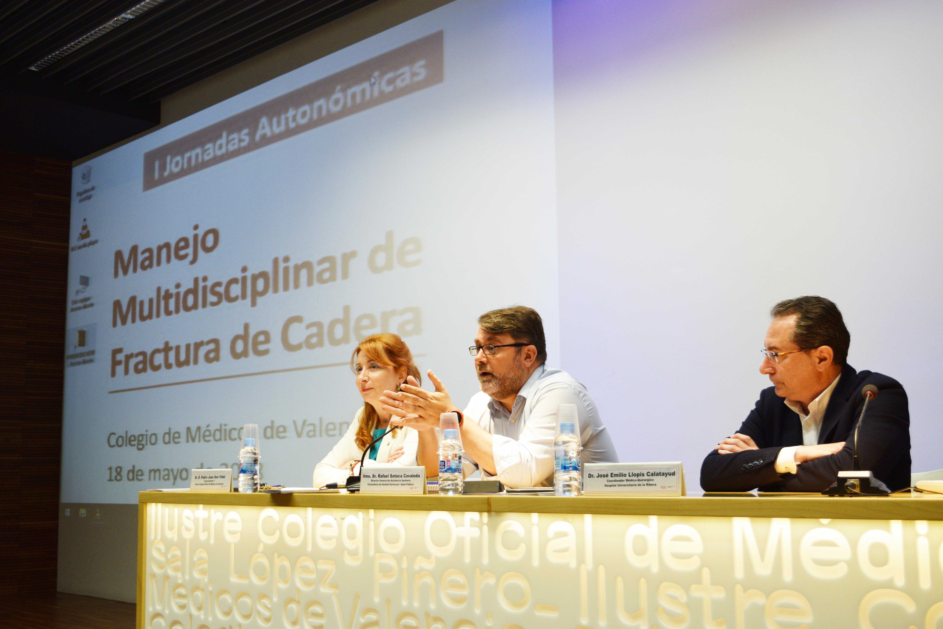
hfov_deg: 45.0
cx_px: 472
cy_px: 314
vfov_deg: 30.8
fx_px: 1139
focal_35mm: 44
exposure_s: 1/80
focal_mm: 29
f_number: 5
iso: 400
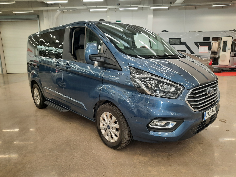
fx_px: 170
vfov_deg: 54.9
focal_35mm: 25
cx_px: 118
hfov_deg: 69.4
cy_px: 88
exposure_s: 1/50
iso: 160
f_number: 2
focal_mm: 4.6
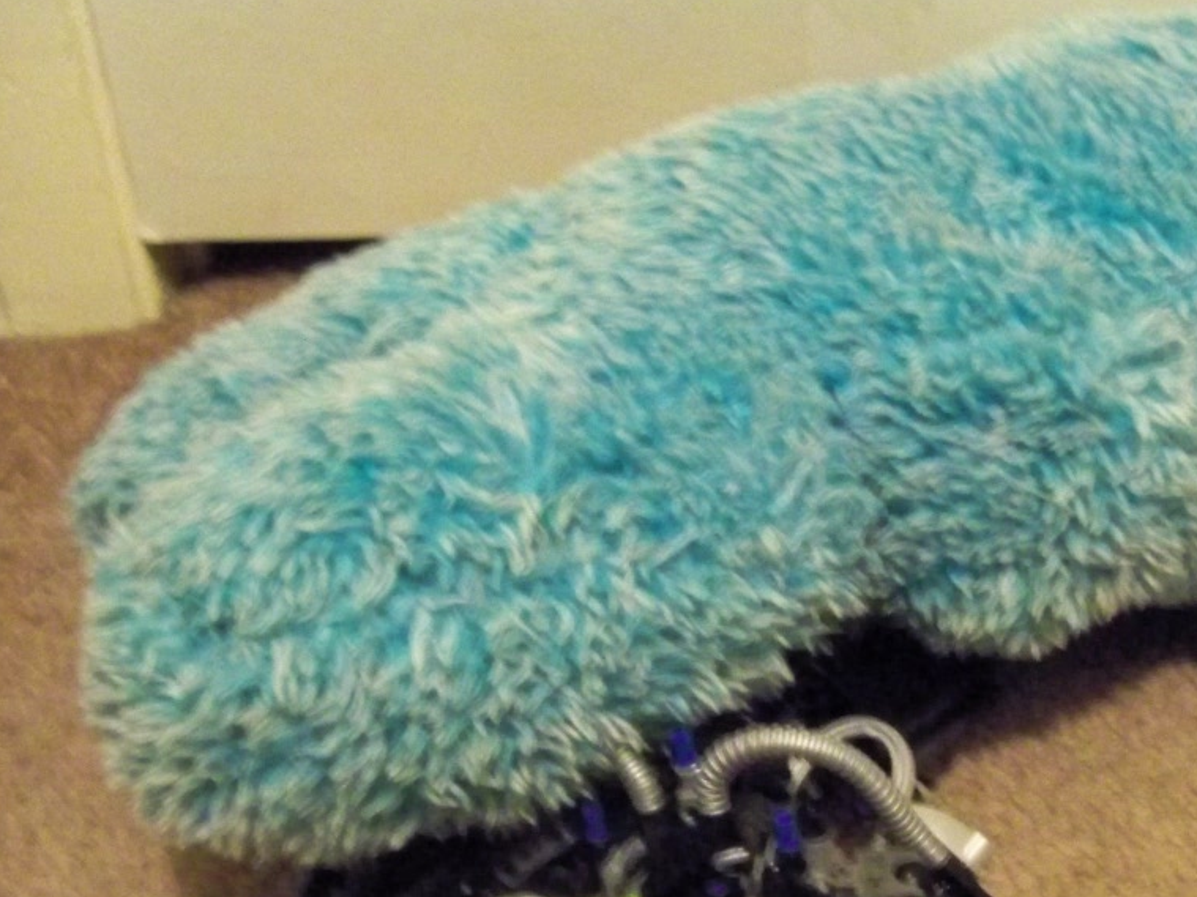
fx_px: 2040
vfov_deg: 24.4
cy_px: 735
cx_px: 904
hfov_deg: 32.1
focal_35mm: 59
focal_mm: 6.2
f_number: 3.5
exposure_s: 1/8
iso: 1250
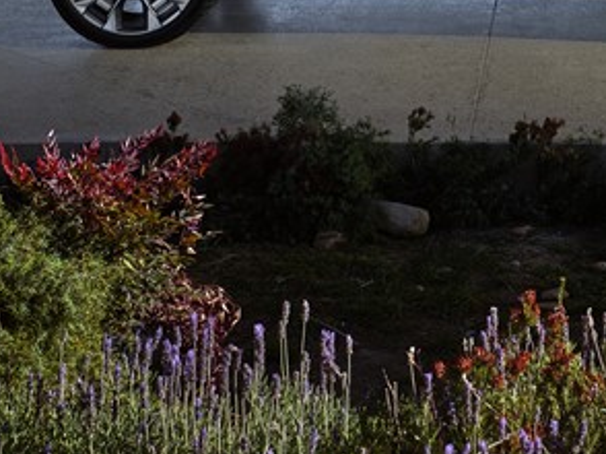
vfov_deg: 14.1
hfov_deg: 19.6
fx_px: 1714
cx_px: 569
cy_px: -231
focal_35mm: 98
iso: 250
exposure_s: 1/250
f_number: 8
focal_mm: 23
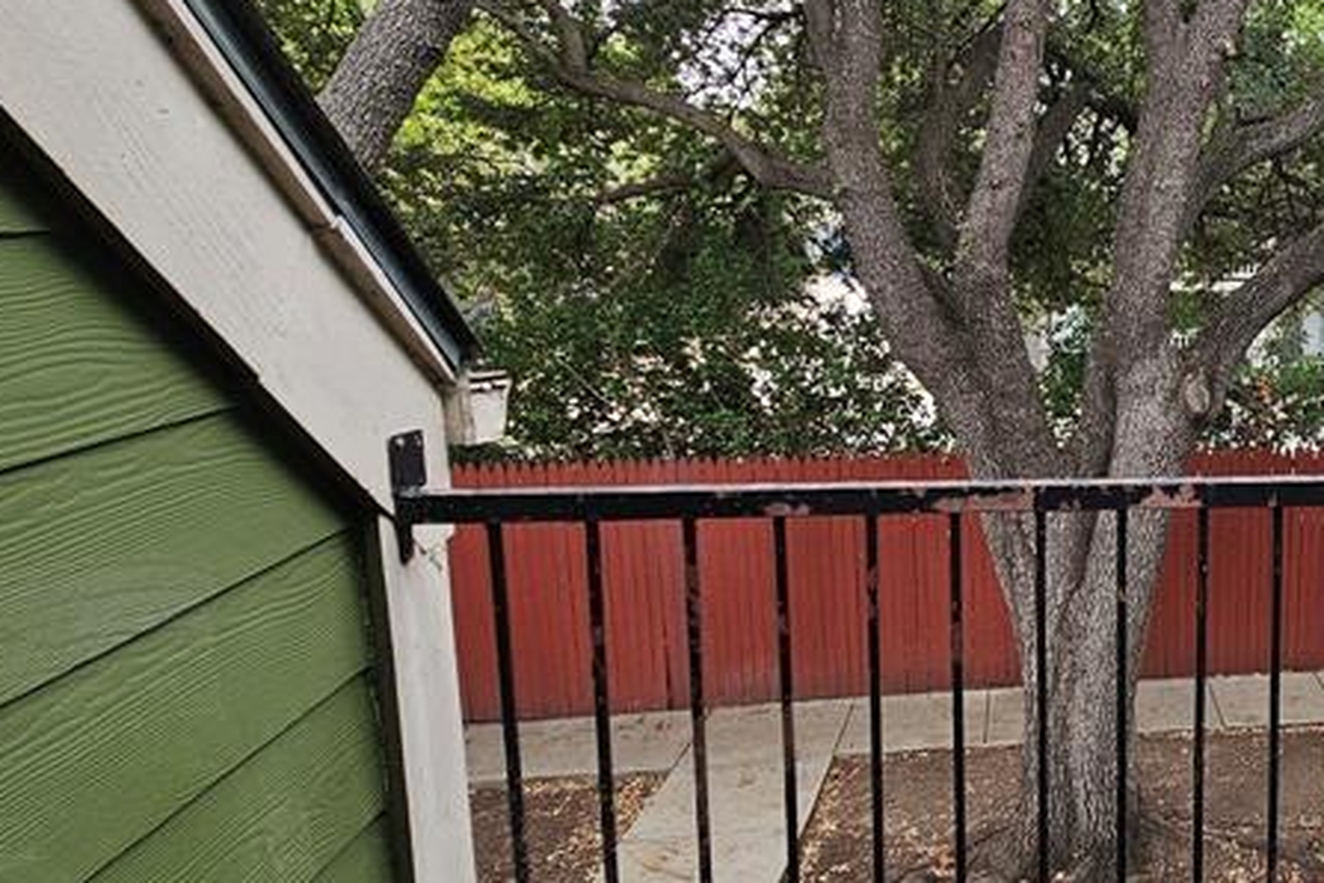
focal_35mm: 31
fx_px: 1140
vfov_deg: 42.3
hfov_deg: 49.8
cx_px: 1306
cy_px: 412
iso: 50
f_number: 2.2
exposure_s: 1/120
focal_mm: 2.2
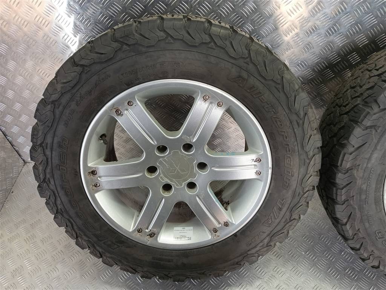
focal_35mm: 27
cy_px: 145
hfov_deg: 65.3
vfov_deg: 51.4
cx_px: 193
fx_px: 301
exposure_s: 1/50
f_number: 1.6
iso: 136
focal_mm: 4.11
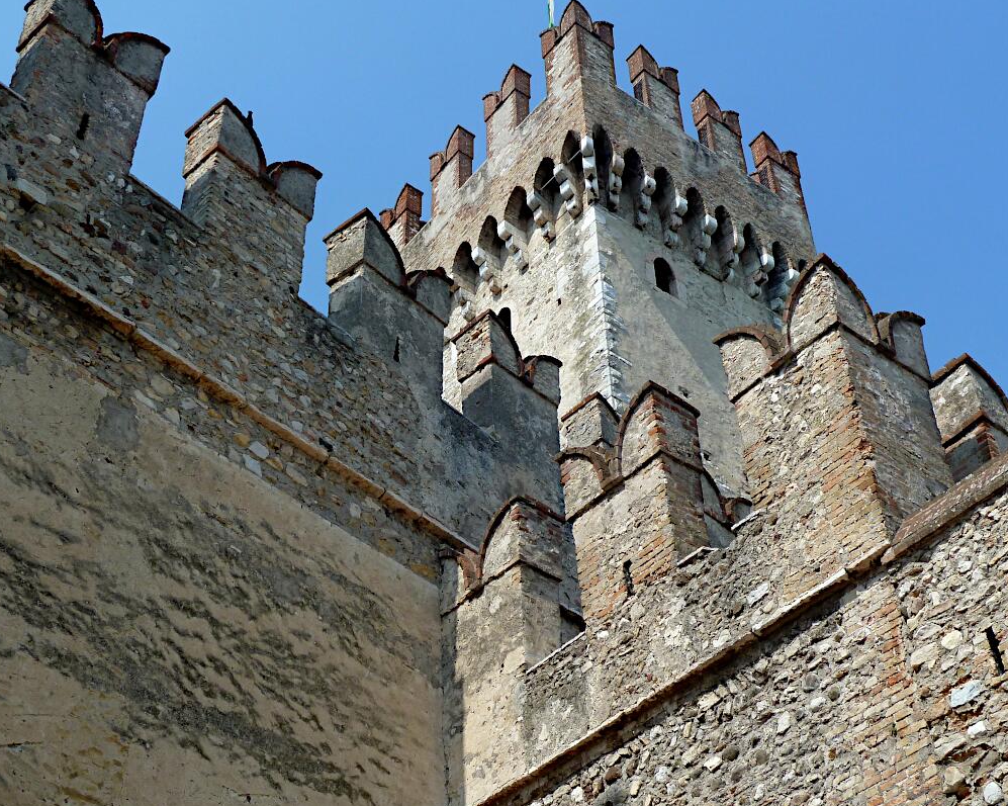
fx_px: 1402
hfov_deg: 39.5
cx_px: 517
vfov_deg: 32.1
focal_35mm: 47
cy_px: 384
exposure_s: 1/500
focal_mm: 6.5
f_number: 4.5
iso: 80
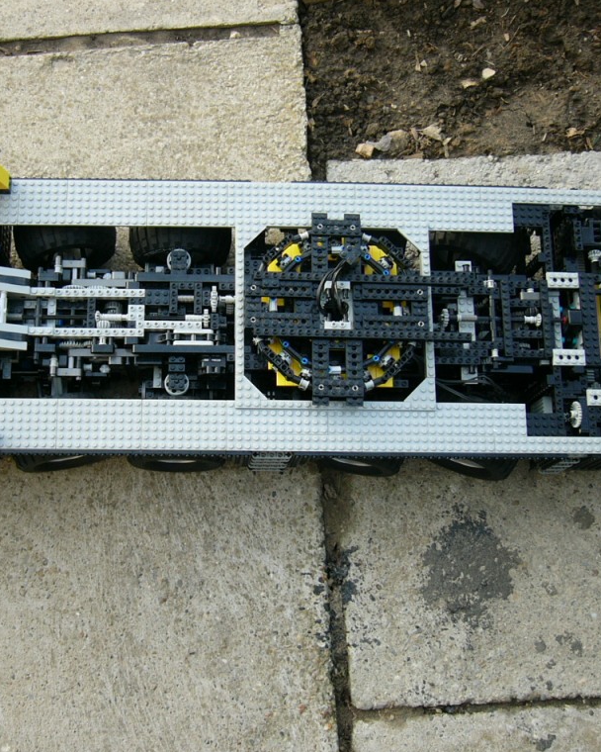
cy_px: 376
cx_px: 217
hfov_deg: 32.6
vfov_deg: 40.3
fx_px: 1023
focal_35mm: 46
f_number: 2.8
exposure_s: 1/80
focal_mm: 5.8
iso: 50
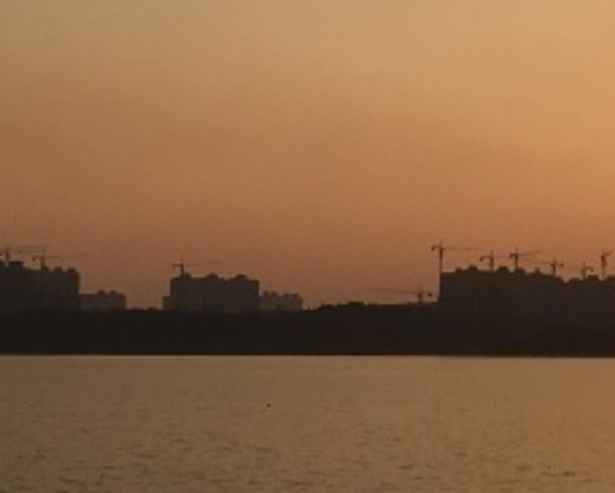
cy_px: 57
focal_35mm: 127
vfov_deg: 12.1
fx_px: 2315
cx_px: 666
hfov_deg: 14.8
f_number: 2.2
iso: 25
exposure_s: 1/1748
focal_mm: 4.15
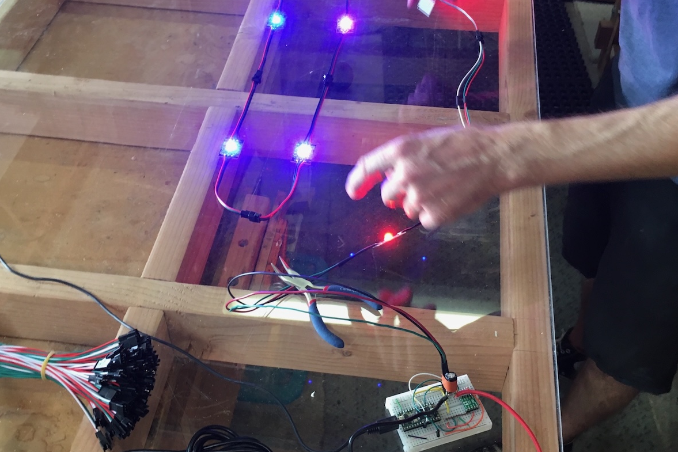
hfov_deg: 47.4
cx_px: 335
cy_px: 207
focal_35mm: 41
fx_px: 772
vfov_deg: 32.6
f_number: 2.2
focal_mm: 4.15
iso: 100
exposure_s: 1/30
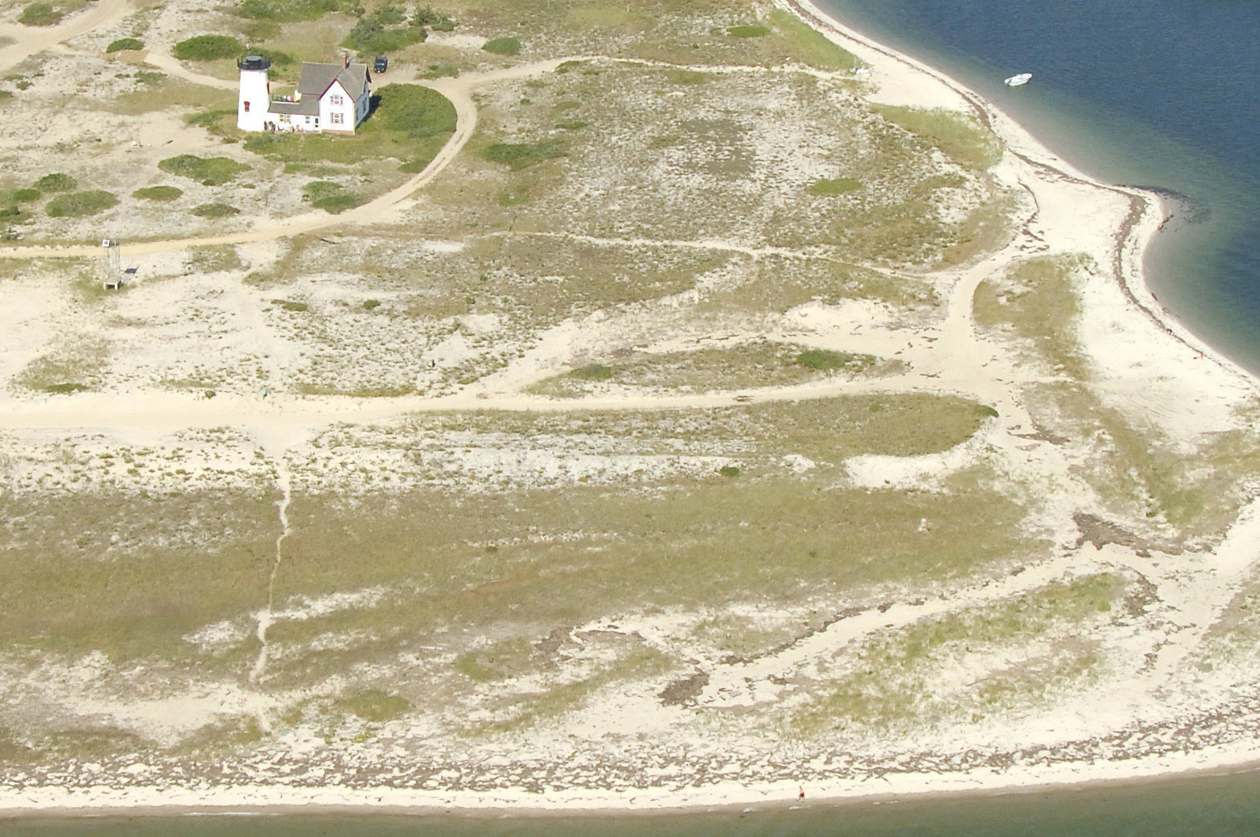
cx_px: 491
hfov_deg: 21.0
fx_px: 3391
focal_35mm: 97
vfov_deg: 14.1
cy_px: 337
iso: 400
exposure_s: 1/1000
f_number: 9
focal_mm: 24
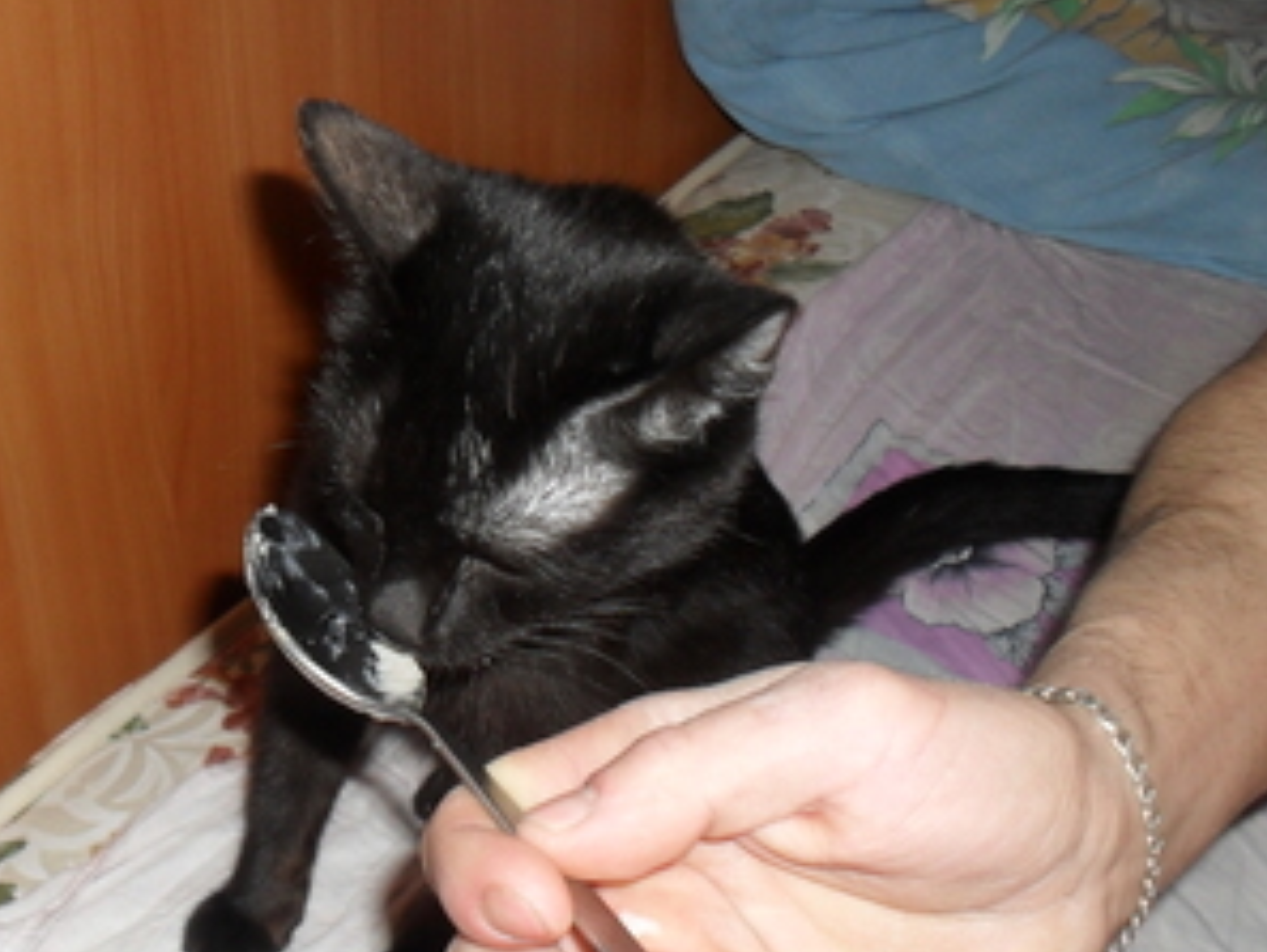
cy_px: 534
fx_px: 1941
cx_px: 401
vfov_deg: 27.5
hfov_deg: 35.7
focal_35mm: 53
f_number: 3.2
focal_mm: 6.3
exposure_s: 1/45
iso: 200
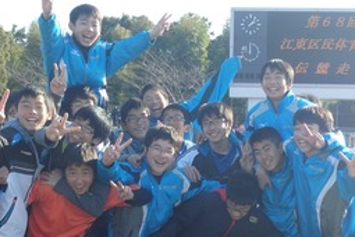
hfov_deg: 27.0
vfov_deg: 18.1
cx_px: 207
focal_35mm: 75
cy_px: 177
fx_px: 740
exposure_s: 1/200
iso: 125
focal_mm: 8.3
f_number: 4.9
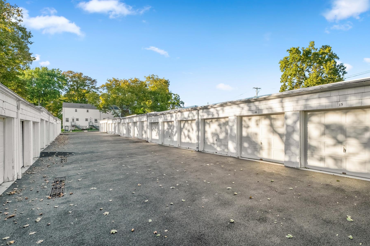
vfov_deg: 70.3
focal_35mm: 17
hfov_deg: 93.3
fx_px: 175
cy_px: 134
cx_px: 191
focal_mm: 10
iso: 500
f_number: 8
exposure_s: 1/125
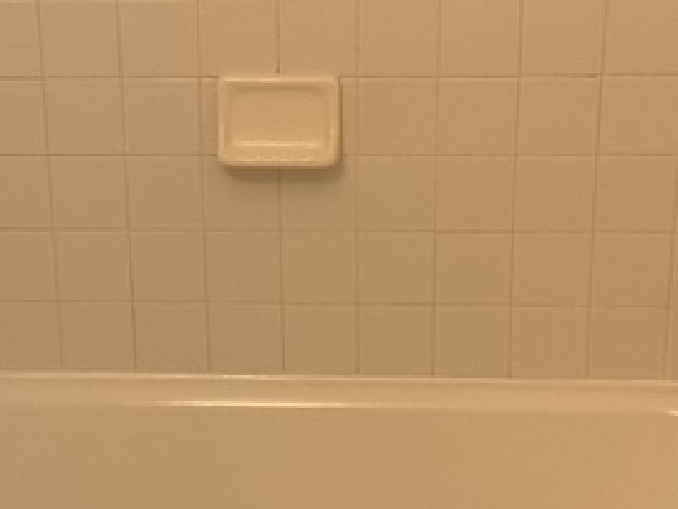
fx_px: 1352
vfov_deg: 21.3
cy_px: 260
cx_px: 292
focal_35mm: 69
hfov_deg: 28.1
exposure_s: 1/60
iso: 160
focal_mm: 3
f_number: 1.8
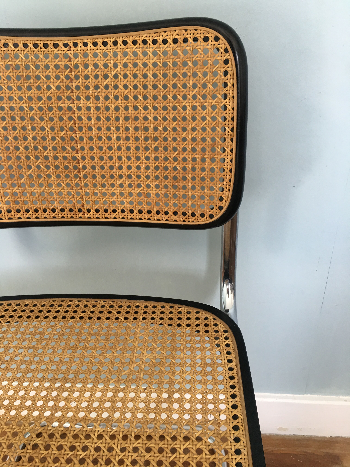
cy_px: 234
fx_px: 391
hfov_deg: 48.2
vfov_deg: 61.7
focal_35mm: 29
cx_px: 175
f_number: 2.2
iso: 40
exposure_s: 1/33
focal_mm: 4.15
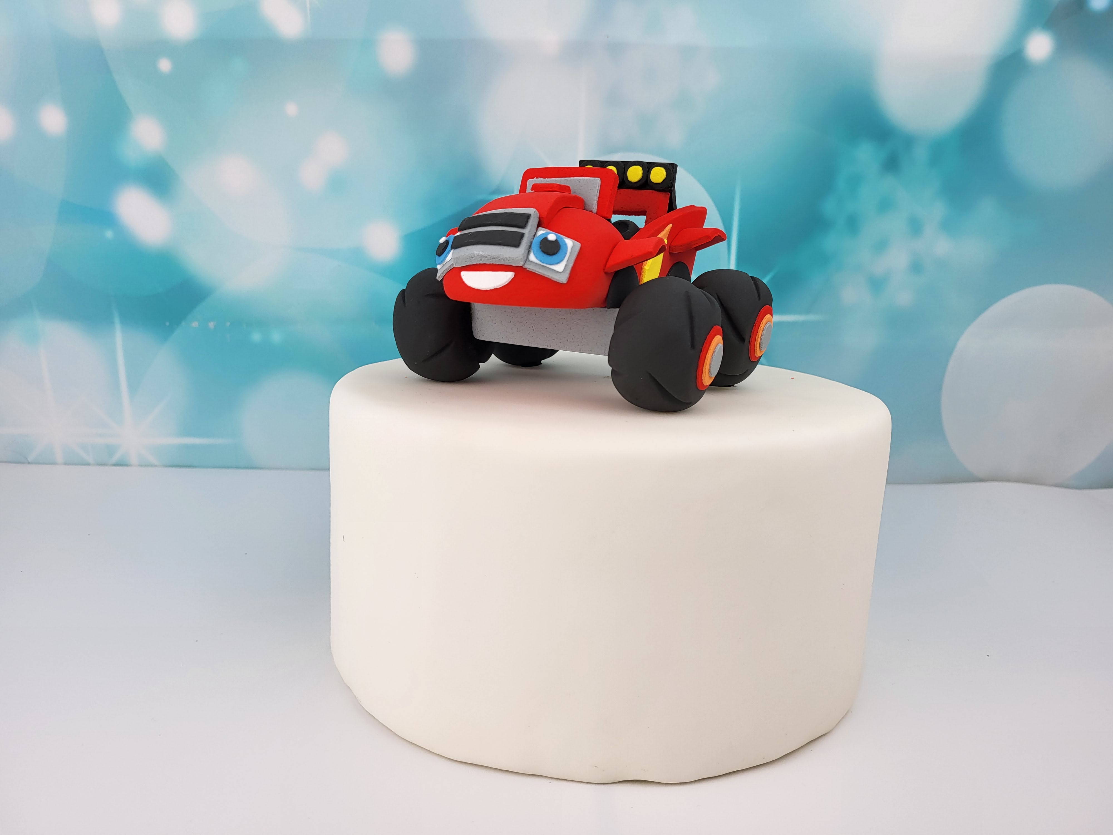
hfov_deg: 67.3
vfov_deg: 53.1
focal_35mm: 26
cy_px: 418
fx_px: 836
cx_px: 556
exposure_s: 1/169
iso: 40
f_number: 1.8
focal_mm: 5.4
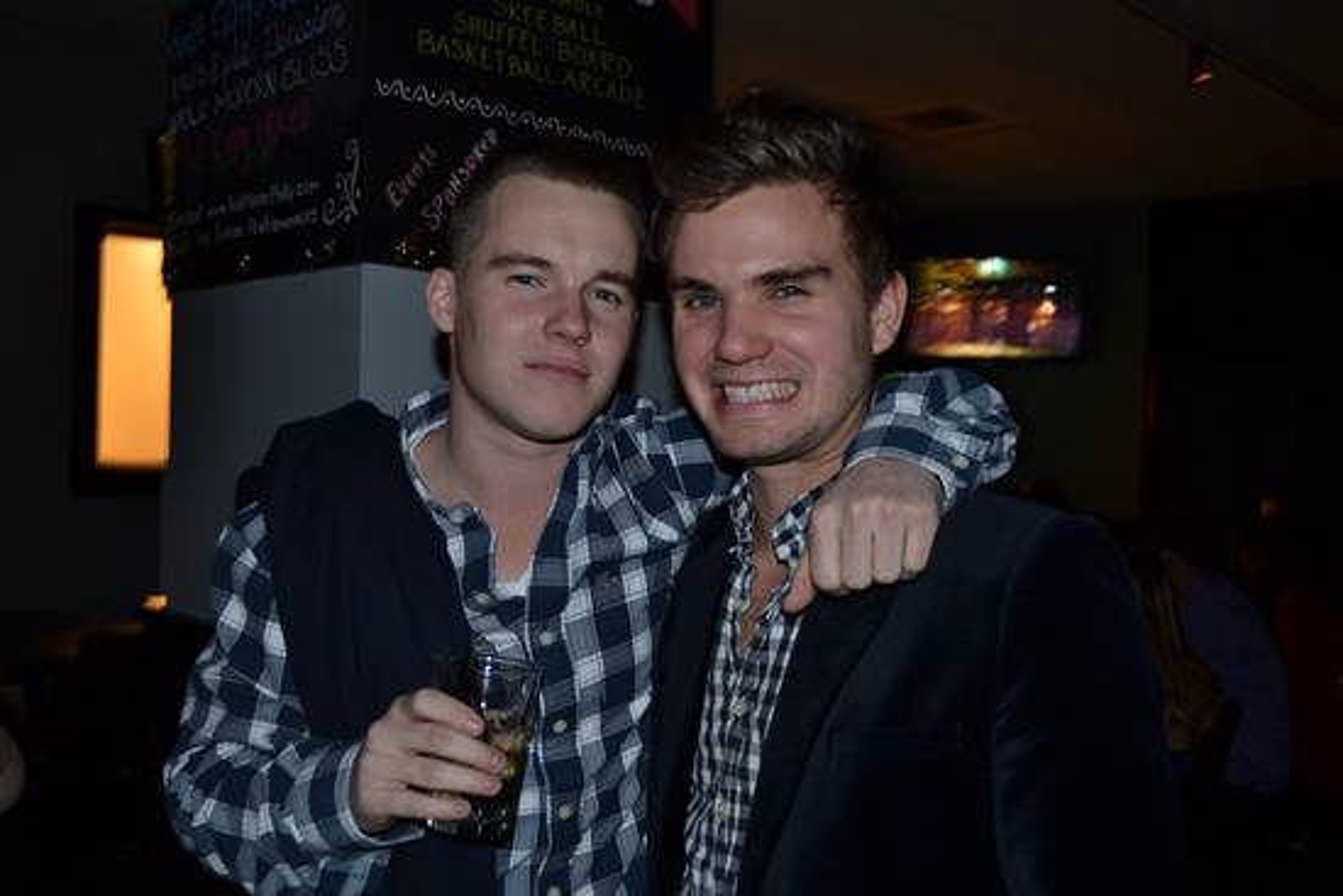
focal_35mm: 33
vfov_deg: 40.0
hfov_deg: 57.2
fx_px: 1231
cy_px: 448
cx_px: 672
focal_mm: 22
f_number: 4
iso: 200
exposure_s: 1/4
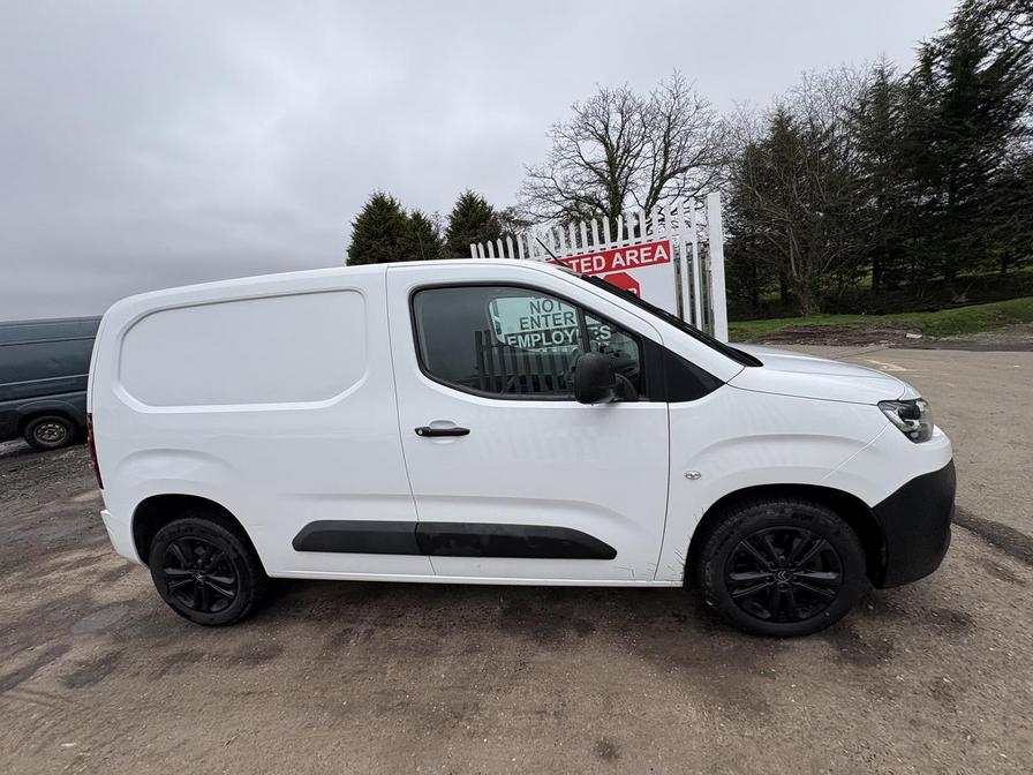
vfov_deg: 85.7
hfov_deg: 102.1
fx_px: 418
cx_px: 516
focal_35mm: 14
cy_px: 388
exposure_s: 1/591
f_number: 2.2
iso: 40
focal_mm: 2.22
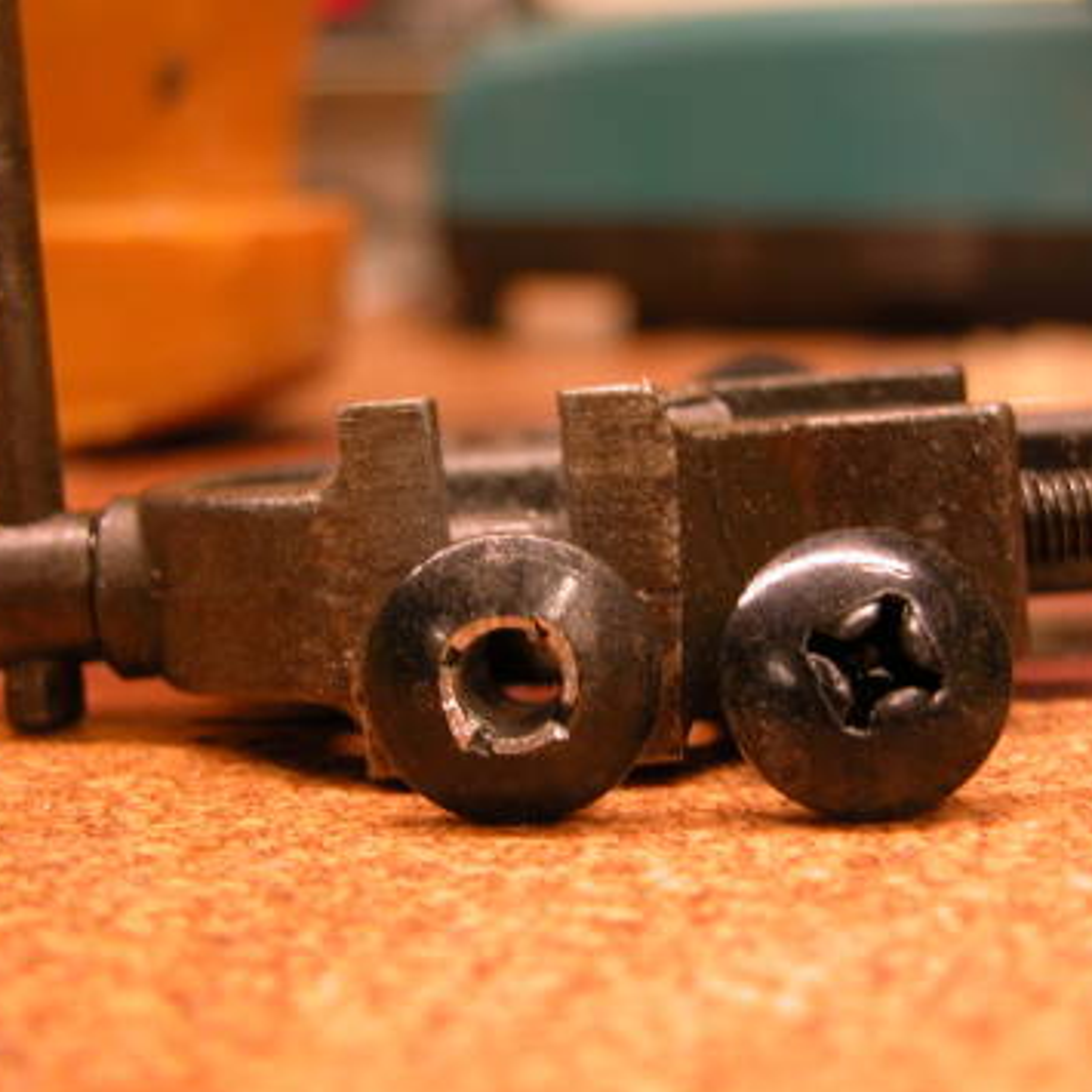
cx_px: 544
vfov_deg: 23.4
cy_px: 551
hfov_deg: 23.4
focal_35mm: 74
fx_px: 2641
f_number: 3.2
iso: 100
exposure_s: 1/10.7
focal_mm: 15.7
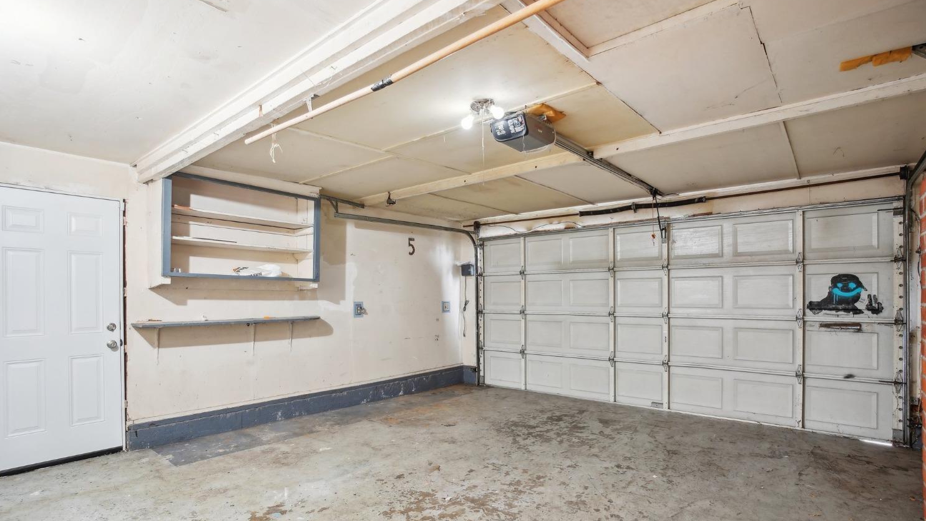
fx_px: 442
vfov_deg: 60.8
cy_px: 293
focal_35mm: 18
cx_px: 467
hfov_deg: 92.7
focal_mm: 17
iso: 400
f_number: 8
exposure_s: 1/1.43
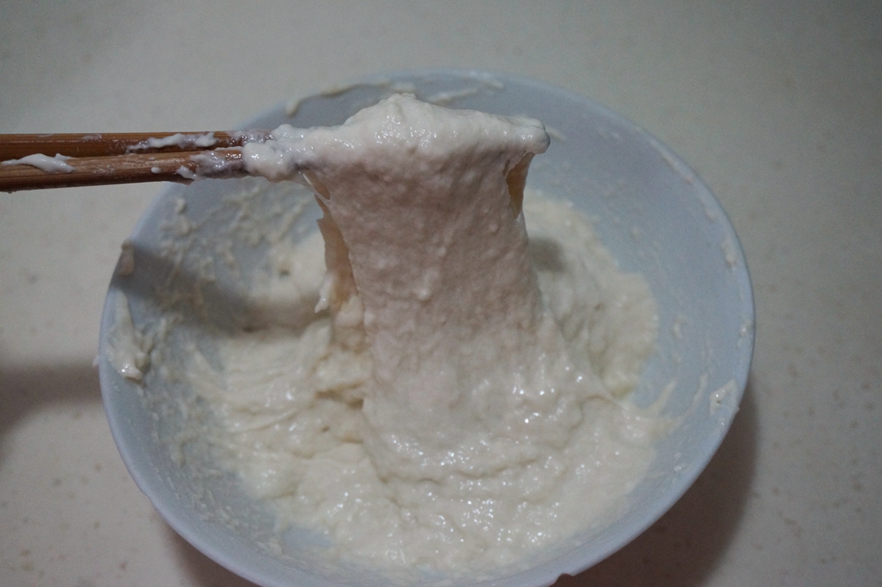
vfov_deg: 29.8
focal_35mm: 45
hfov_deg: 43.6
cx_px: 441
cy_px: 294
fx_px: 1101
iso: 1600
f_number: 5
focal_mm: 30
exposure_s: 1/160
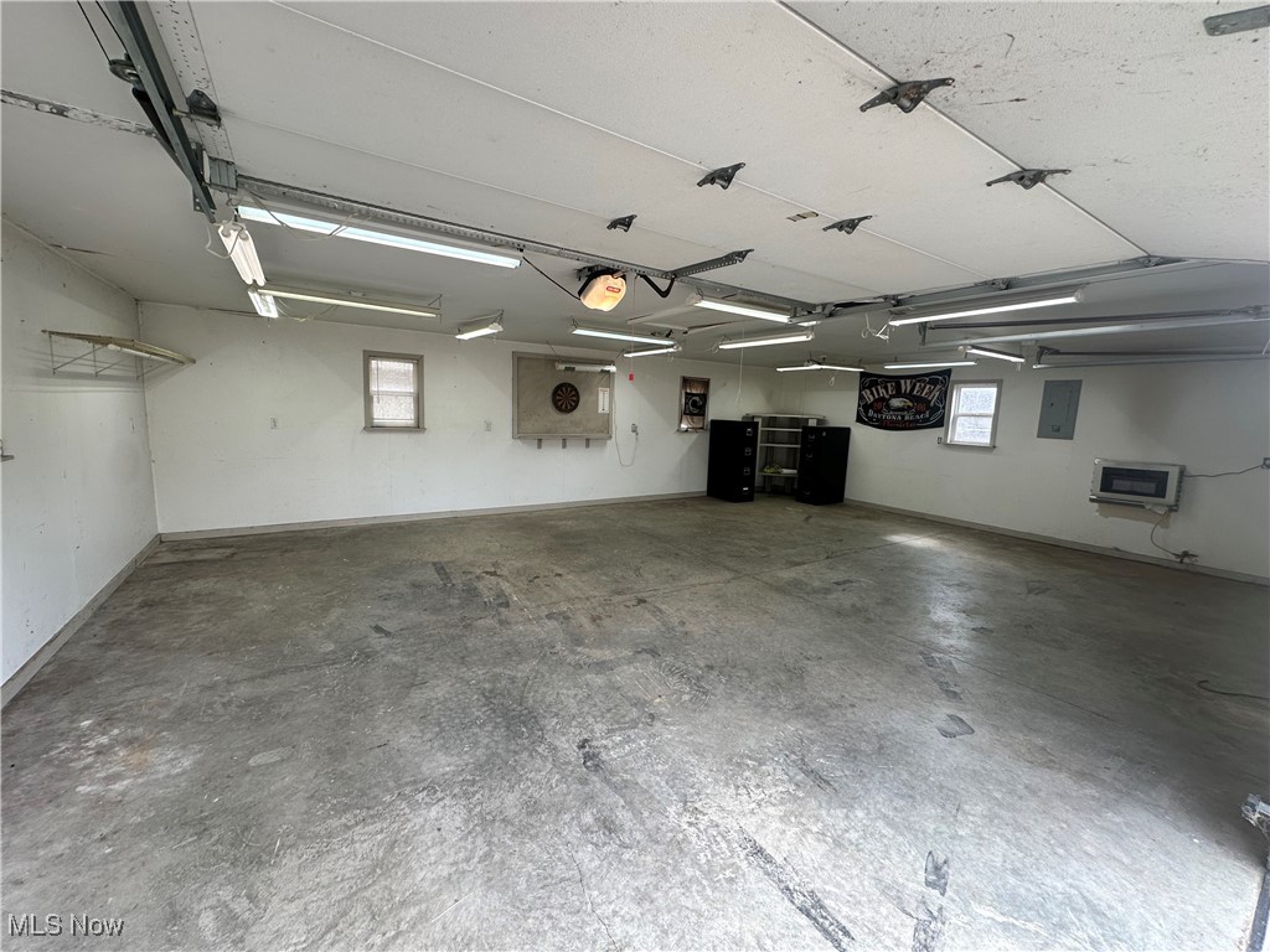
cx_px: 635
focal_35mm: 14
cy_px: 476
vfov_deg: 85.7
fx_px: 514
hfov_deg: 102.1
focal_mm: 2.22
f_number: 2.2
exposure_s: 1/120
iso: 64
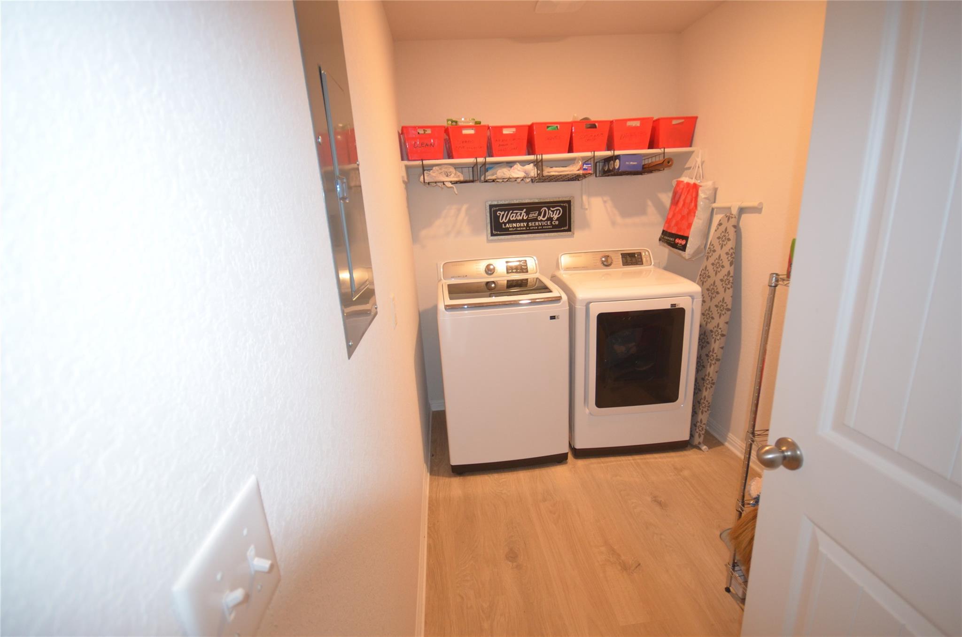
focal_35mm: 15
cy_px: 318
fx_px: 400
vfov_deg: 77.1
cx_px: 481
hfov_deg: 100.5
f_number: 4
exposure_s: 1/30
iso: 800
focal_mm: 10
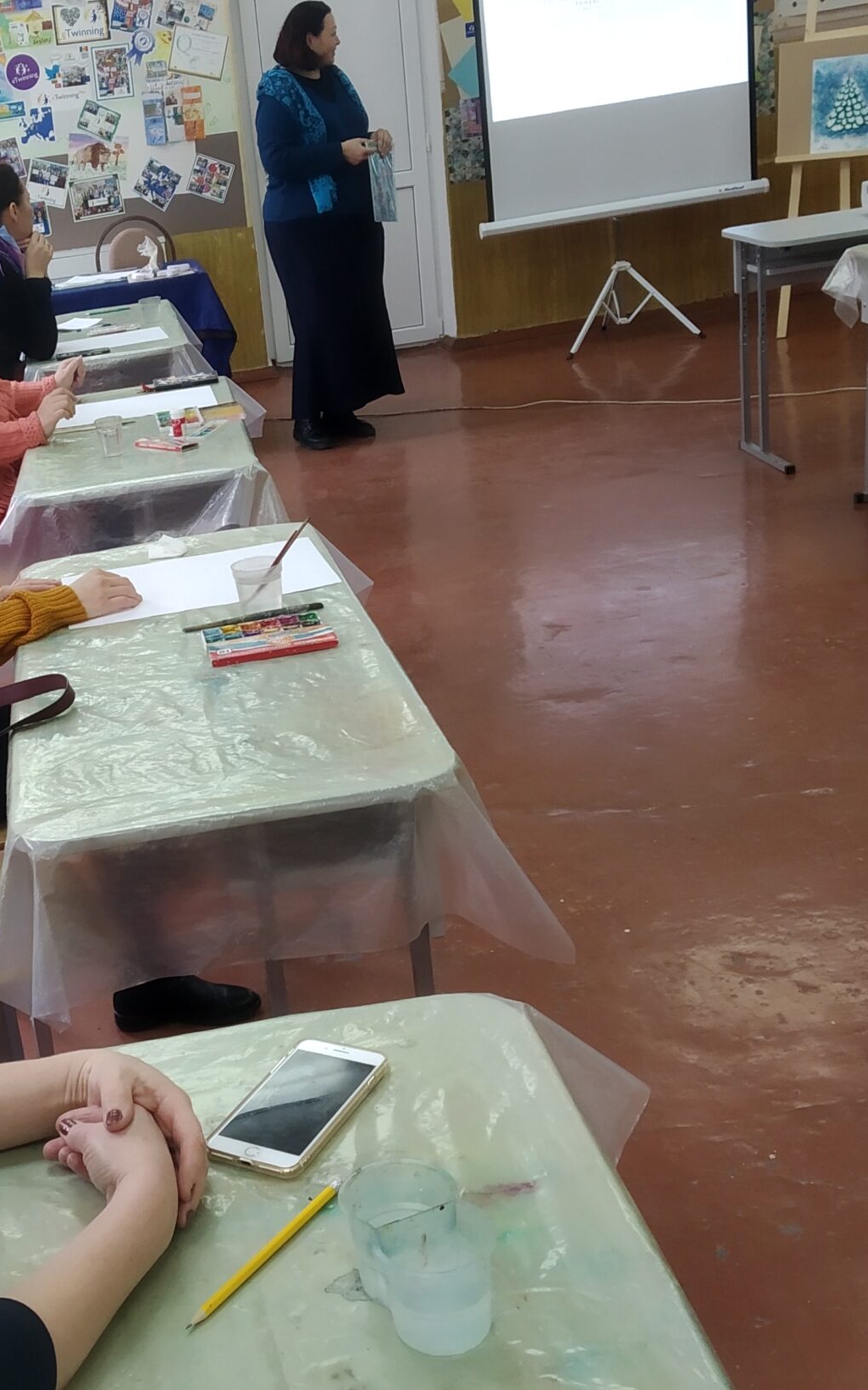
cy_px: 731
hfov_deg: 29.1
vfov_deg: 46.2
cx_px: 151
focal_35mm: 43
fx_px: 1628
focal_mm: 3.82
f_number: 2.2
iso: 160
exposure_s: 1/33
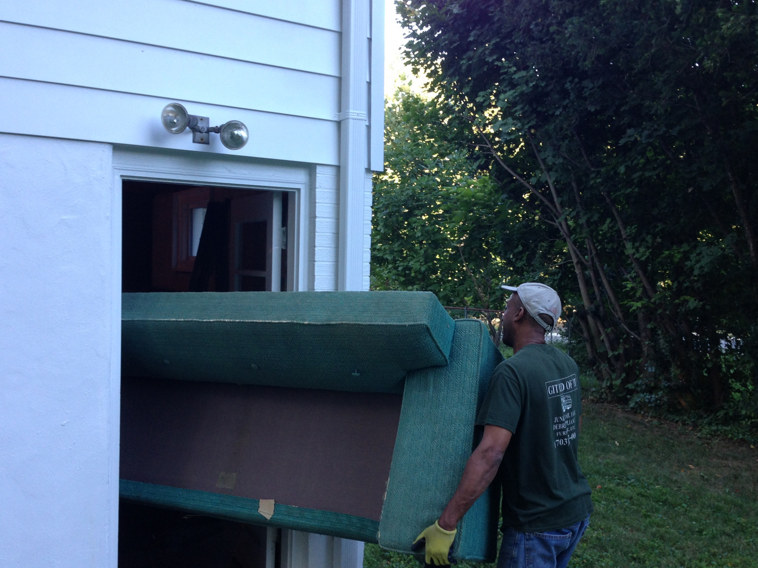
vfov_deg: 38.6
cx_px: 396
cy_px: 304
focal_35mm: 37
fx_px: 810
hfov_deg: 50.1
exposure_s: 1/60
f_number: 2.4
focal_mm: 4.13
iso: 64
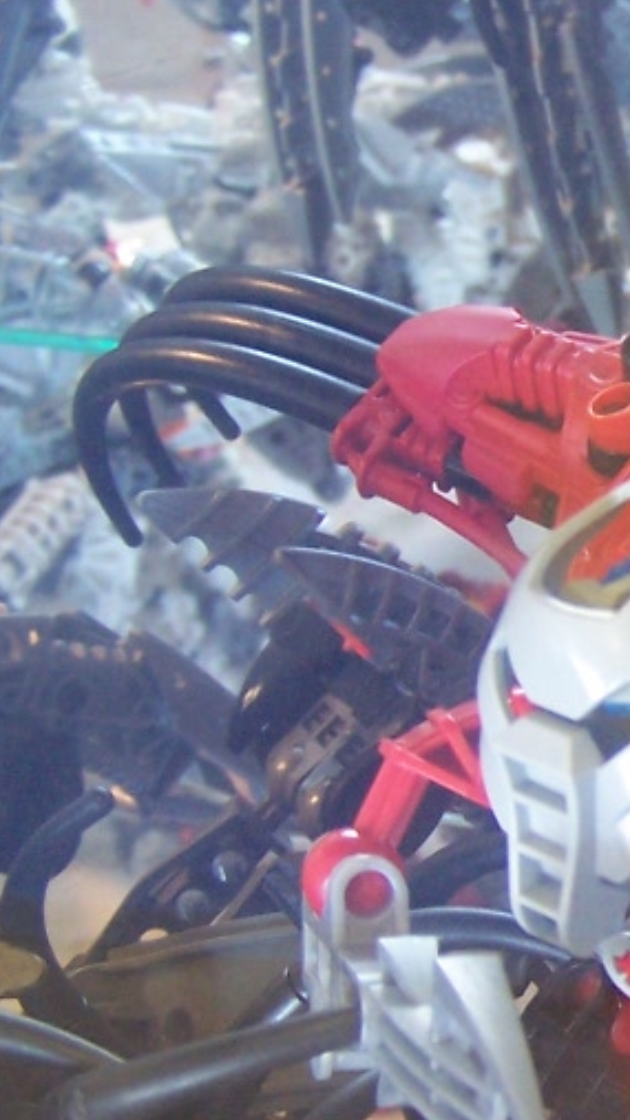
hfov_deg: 11.5
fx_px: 2912
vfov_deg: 21.7
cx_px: 1121
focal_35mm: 98
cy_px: 700
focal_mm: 6.3
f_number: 2.8
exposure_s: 1/8
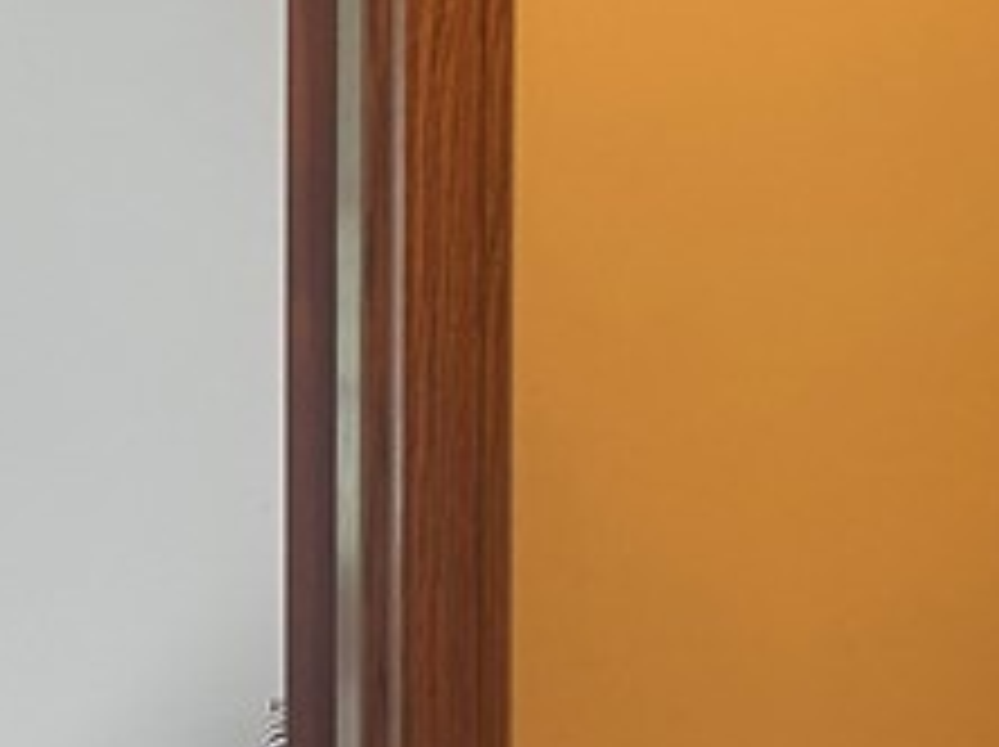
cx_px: -54
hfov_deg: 16.0
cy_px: 482
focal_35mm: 120
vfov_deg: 12.3
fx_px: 3459
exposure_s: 1/60
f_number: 1.8
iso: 160
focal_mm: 4.25
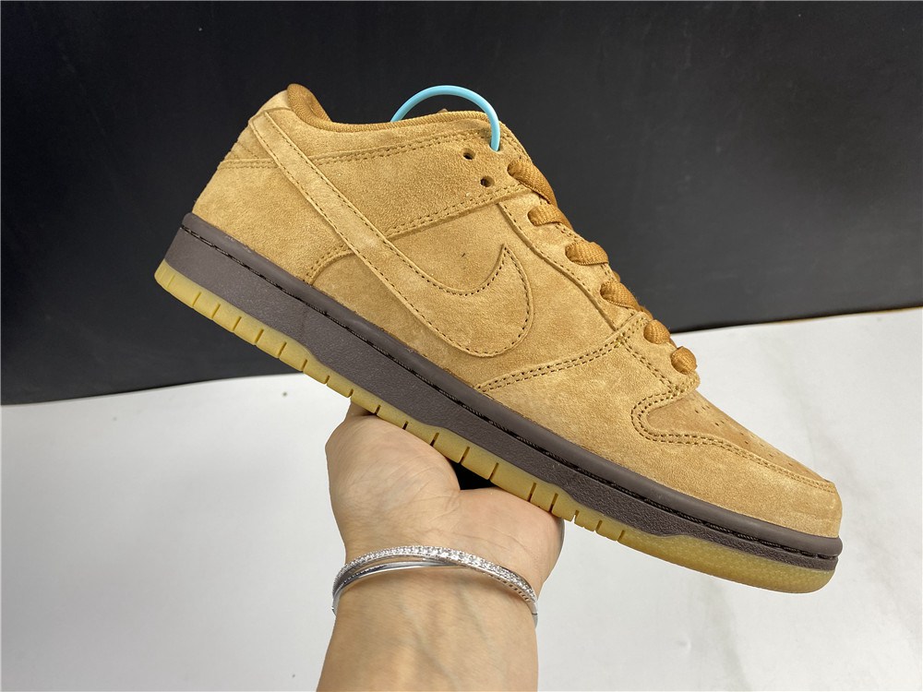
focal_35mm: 26
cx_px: 462
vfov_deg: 53.1
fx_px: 693
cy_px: 346
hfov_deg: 67.3
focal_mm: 4.25
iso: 50
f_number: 1.8
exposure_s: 1/100
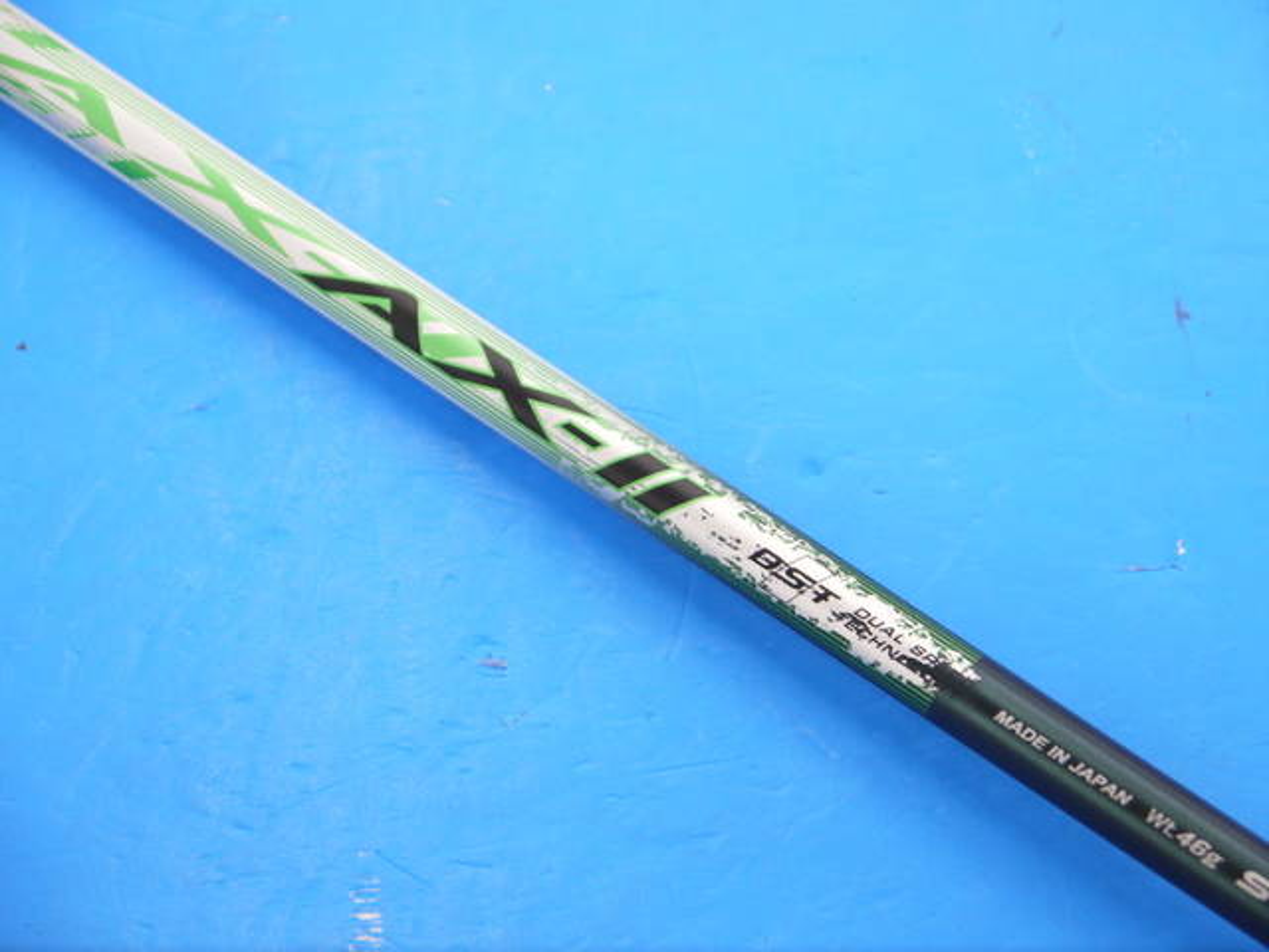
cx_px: 634
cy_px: 476
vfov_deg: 17.6
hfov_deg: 23.3
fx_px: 3079
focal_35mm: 84
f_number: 5.6
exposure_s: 1/80
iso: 640
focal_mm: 42
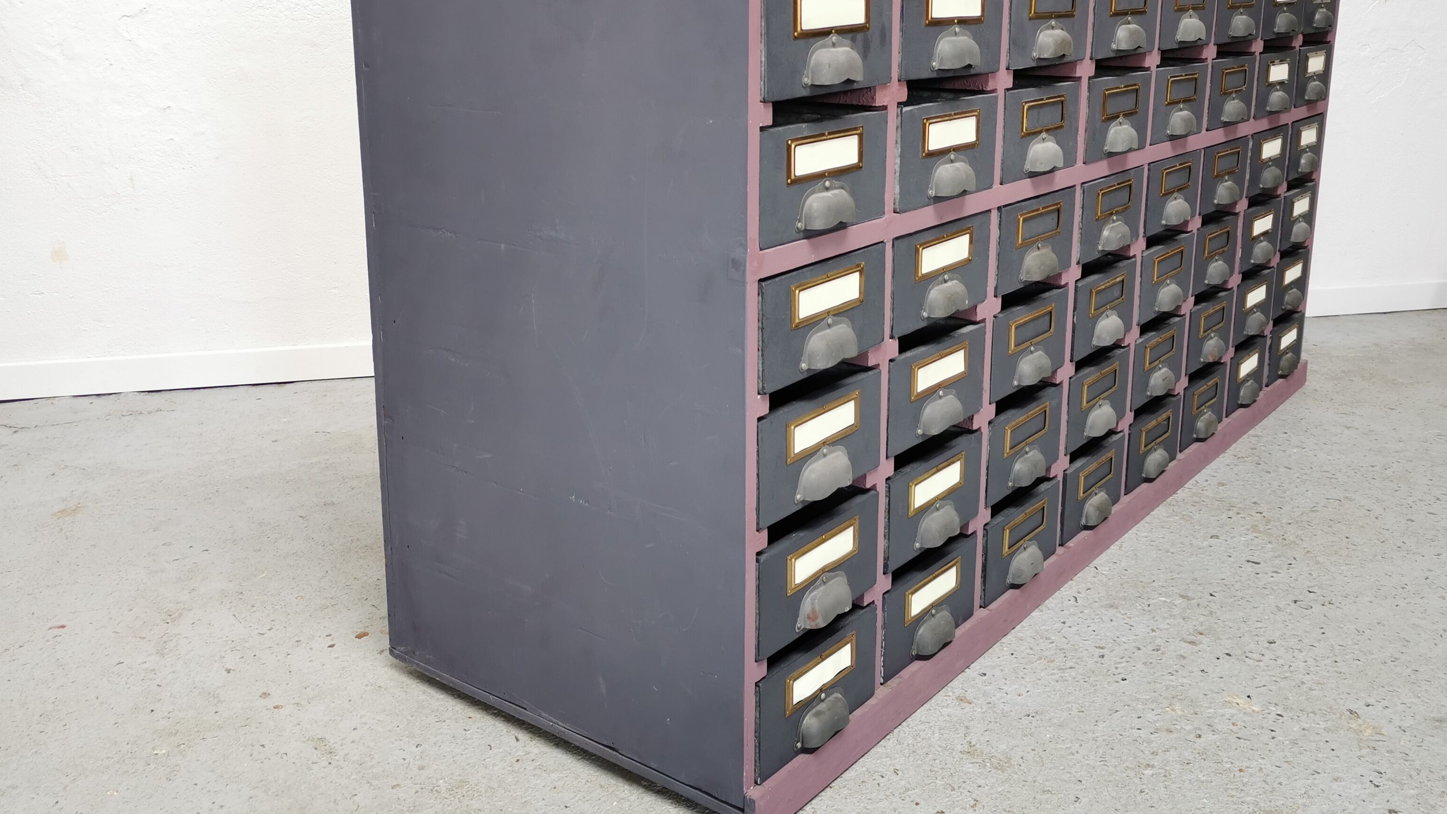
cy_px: 289
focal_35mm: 35
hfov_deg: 56.6
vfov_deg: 33.5
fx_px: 1343
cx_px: 738
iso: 64
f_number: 1.8
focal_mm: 5.58
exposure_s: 1/100
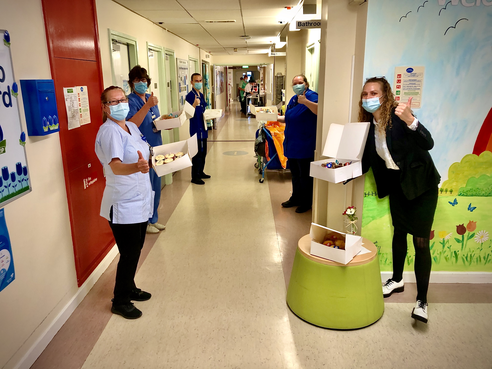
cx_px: 246
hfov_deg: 63.4
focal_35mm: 28
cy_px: 184
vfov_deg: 49.7
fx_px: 398
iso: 40
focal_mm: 3.99
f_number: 1.8
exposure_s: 1/20
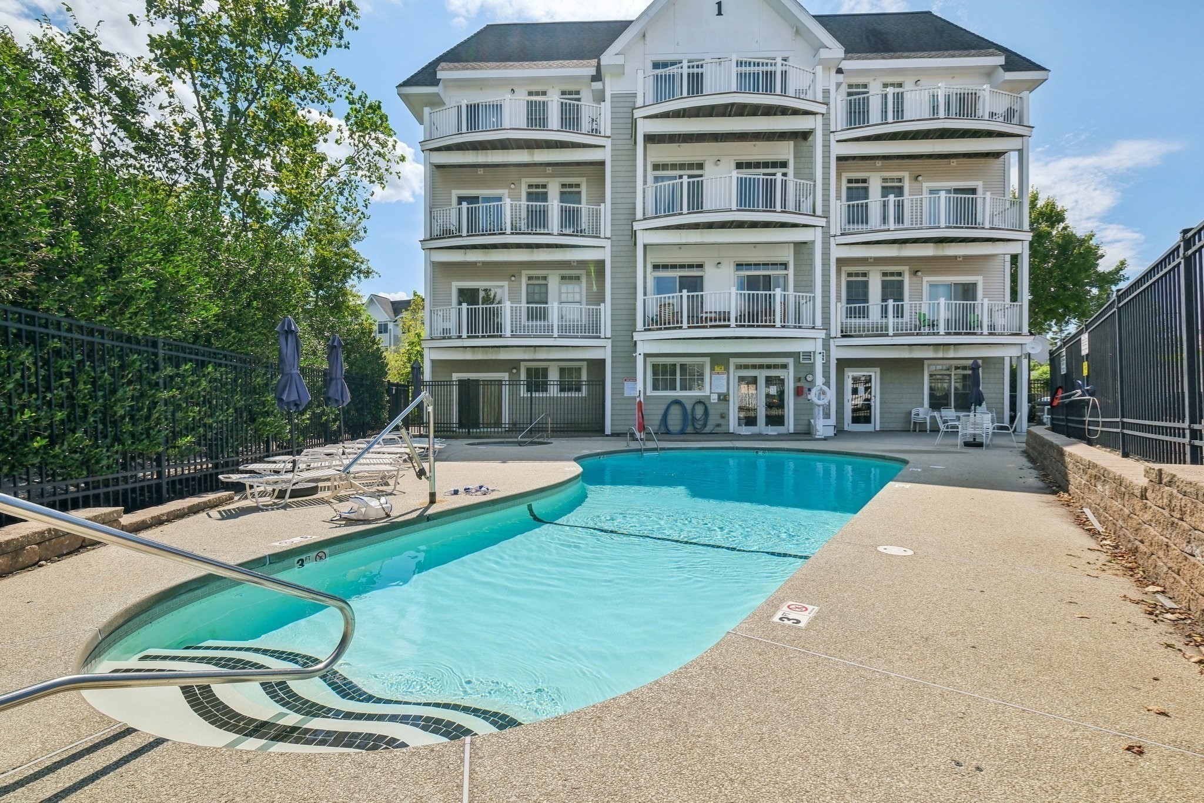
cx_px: 602
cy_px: 402
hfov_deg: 100.4
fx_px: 502
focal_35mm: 15
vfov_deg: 77.3
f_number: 5.6
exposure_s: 1/1250
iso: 320
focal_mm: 10
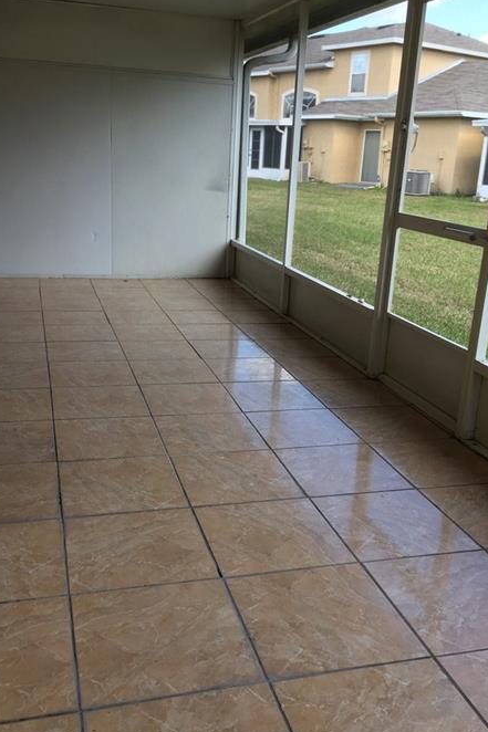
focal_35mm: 35
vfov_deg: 54.4
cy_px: 385
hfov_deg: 37.8
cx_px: 232
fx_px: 712
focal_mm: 4.15
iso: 32
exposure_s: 1/120
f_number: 2.2
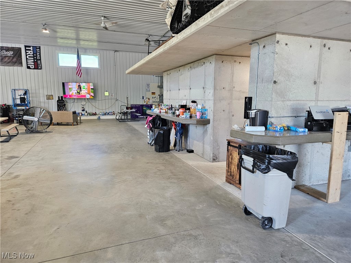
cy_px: 132
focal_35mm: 23
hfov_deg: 73.9
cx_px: 176
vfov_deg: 58.9
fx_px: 233
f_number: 1.8
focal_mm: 5.4
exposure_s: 1/120
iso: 125
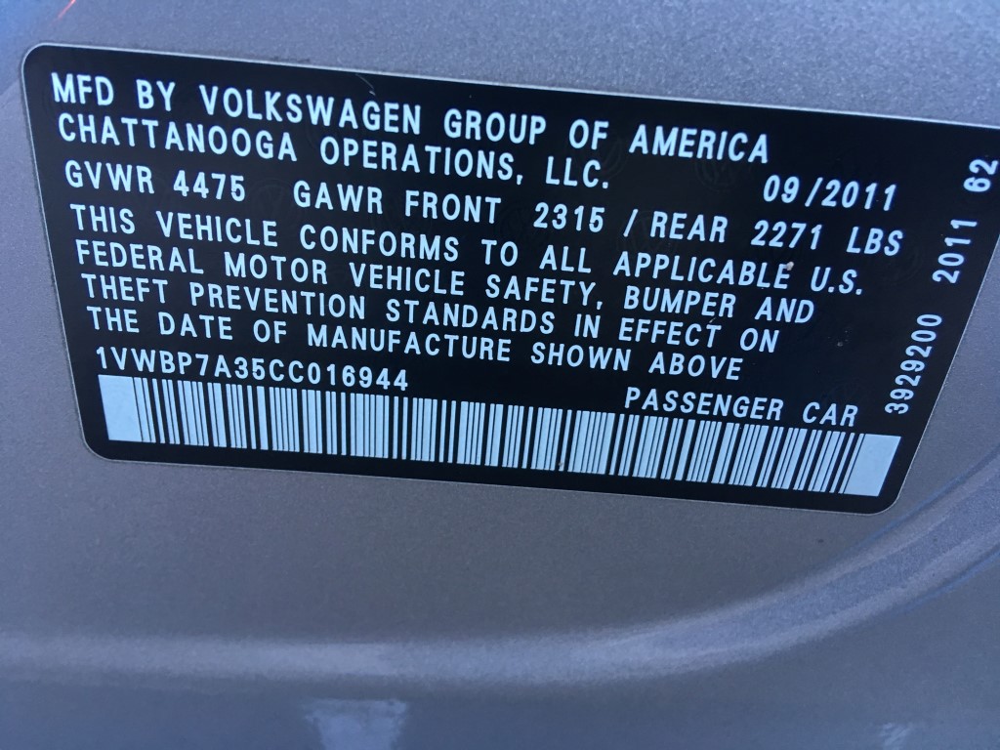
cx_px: 500
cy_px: 375
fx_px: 838
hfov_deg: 61.7
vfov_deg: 48.2
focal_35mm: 29
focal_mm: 4.15
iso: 40
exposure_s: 1/30
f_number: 2.2
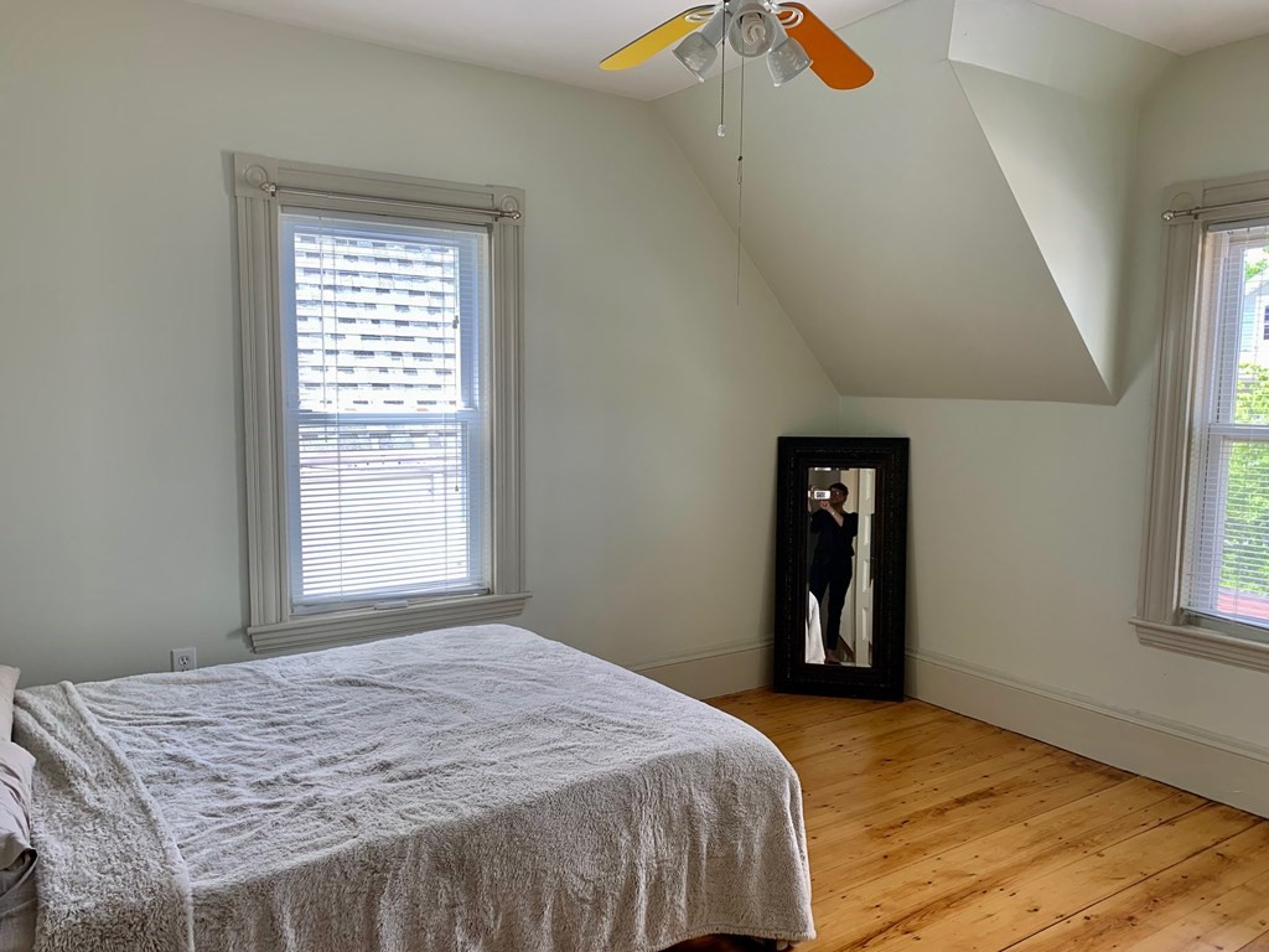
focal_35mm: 26
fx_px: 953
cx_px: 634
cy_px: 476
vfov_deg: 53.1
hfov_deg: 67.3
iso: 50
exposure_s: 1/121
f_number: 1.8
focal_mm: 4.25
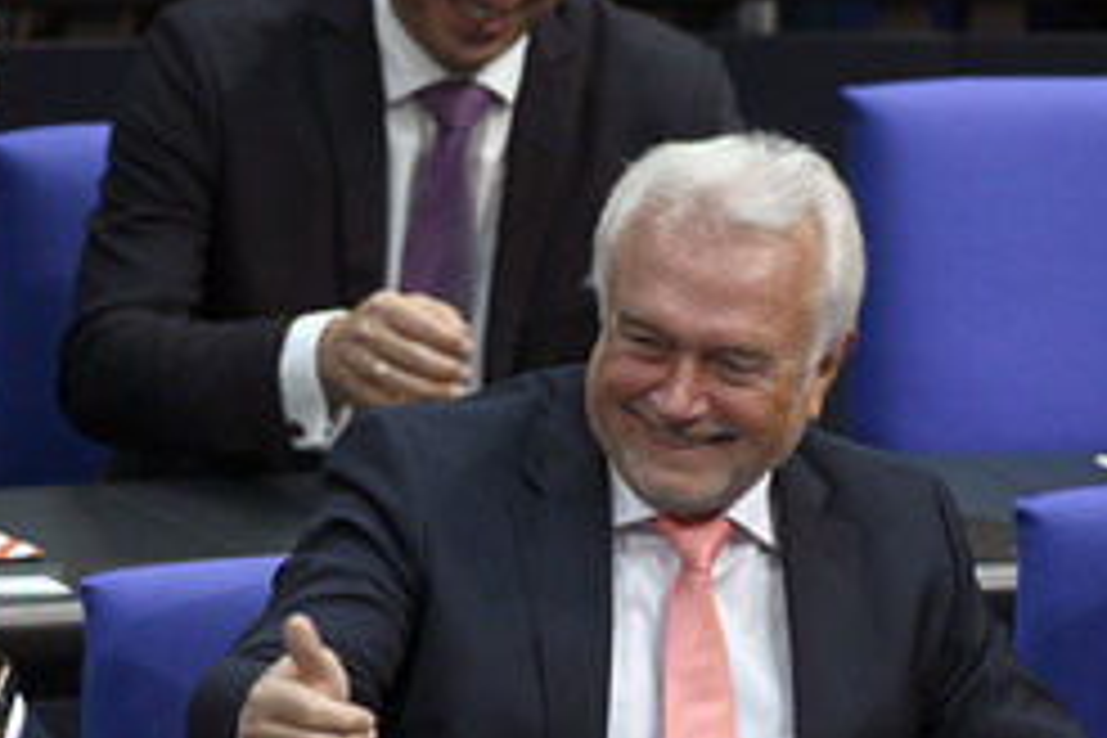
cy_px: 621
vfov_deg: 1.5
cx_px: 556
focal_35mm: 915
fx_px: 28134
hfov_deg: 2.3
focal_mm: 500
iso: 6400
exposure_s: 1/200
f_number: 6.3
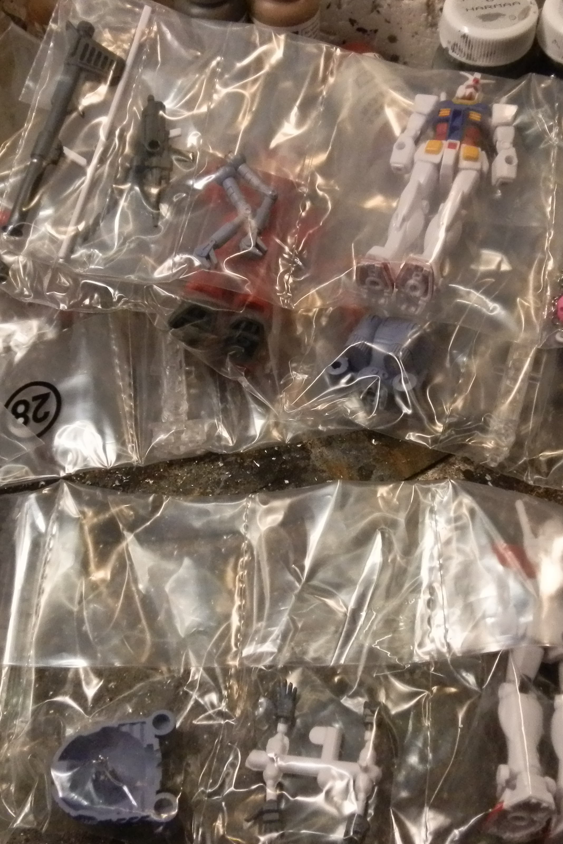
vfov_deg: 49.6
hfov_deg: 34.2
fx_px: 915
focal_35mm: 39
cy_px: 422
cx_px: 278
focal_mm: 5
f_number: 3.1
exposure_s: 1/200
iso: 400
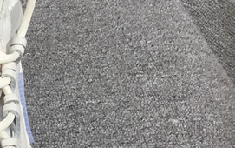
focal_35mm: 109
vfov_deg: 11.9
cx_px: -144
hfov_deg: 16.8
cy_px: 143
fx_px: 699
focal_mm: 3.3
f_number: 2.4
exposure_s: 1/100
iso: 25
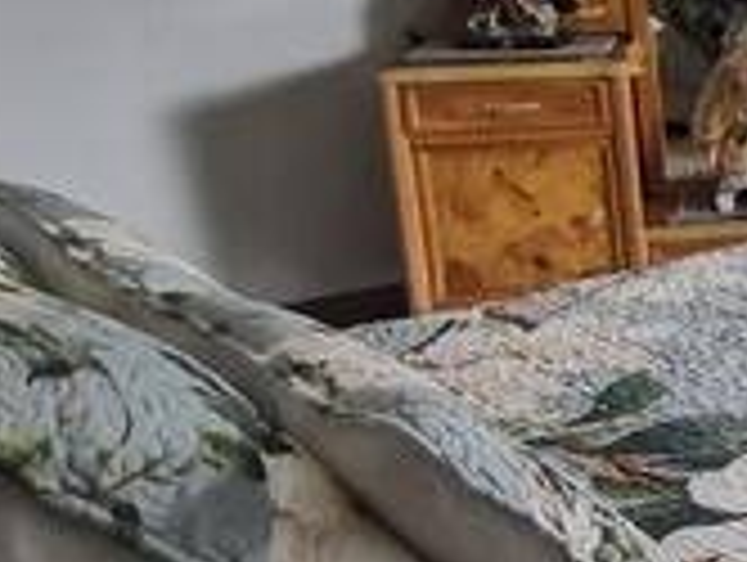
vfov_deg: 19.1
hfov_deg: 17.9
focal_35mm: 77
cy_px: 193
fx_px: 1664
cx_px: 1476
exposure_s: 1/33.3
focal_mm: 2.35
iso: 500
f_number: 2.2
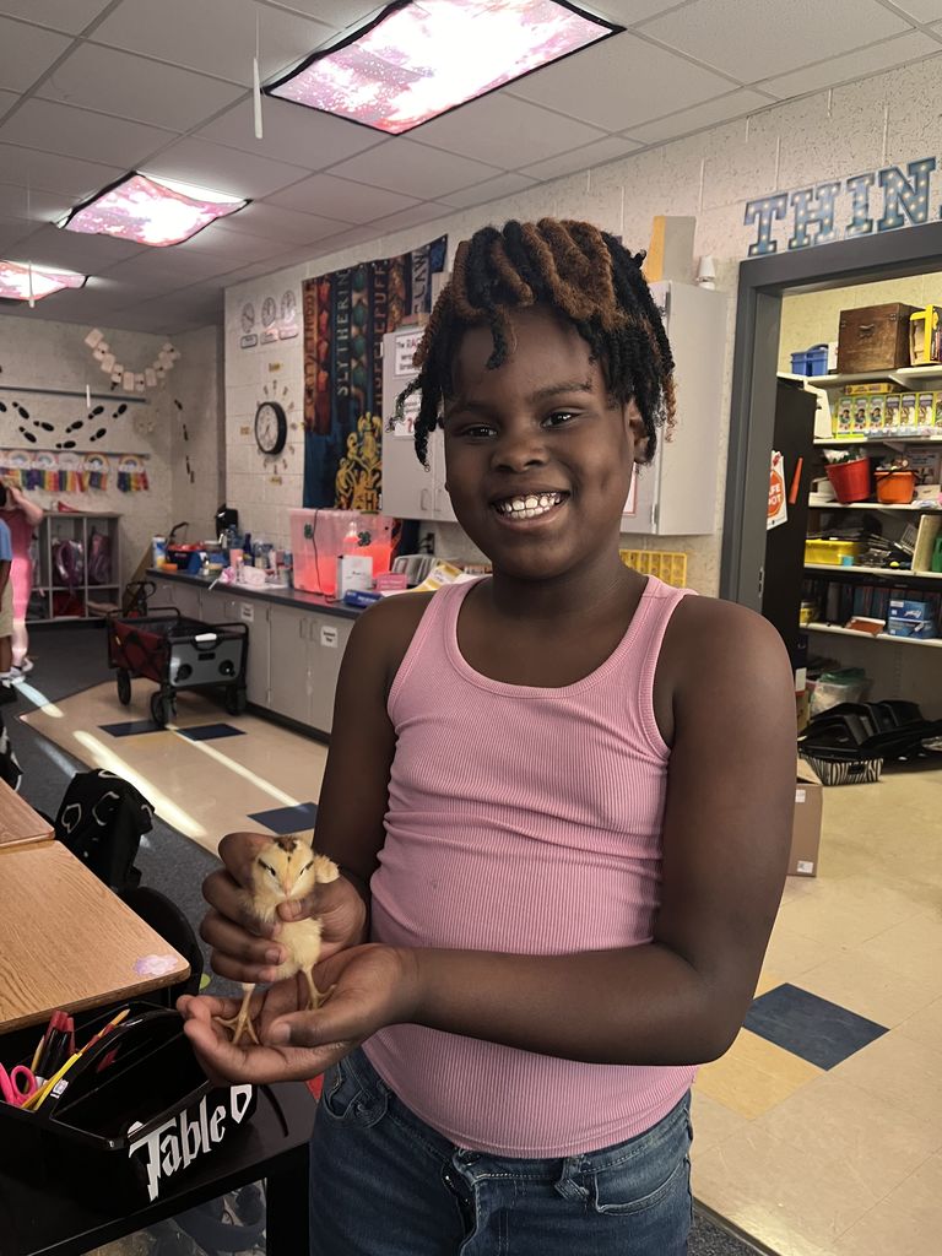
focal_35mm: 26
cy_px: 628
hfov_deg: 53.1
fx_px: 943
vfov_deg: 67.3
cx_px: 471
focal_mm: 5.1
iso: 250
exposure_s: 1/60
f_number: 1.6
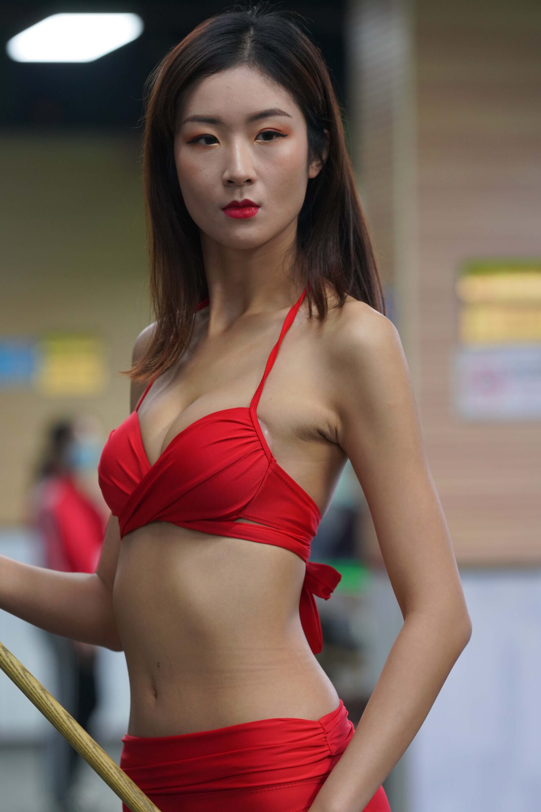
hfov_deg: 8.3
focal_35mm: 165
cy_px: 471
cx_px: 211
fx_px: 3718
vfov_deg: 12.4
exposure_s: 1/200
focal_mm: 135
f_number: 3.2
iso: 1250
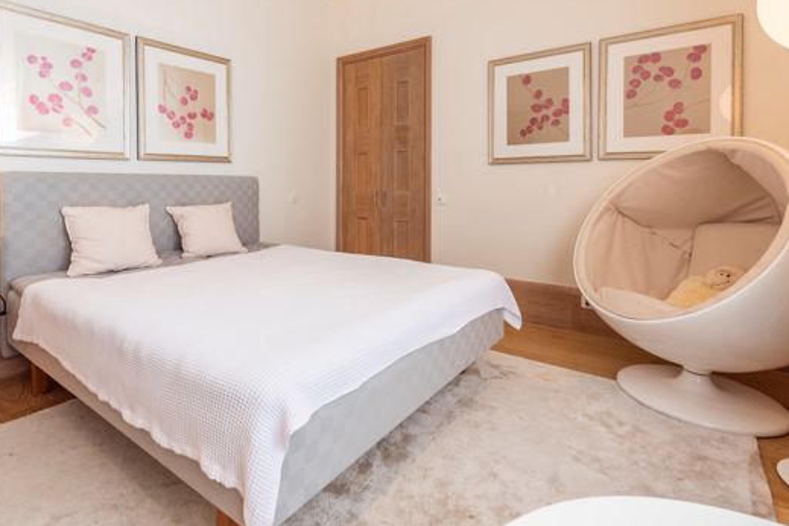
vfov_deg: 63.1
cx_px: 358
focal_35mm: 19
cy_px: 181
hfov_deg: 86.7
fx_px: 416
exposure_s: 1/15
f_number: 5.6
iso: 100
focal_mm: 14
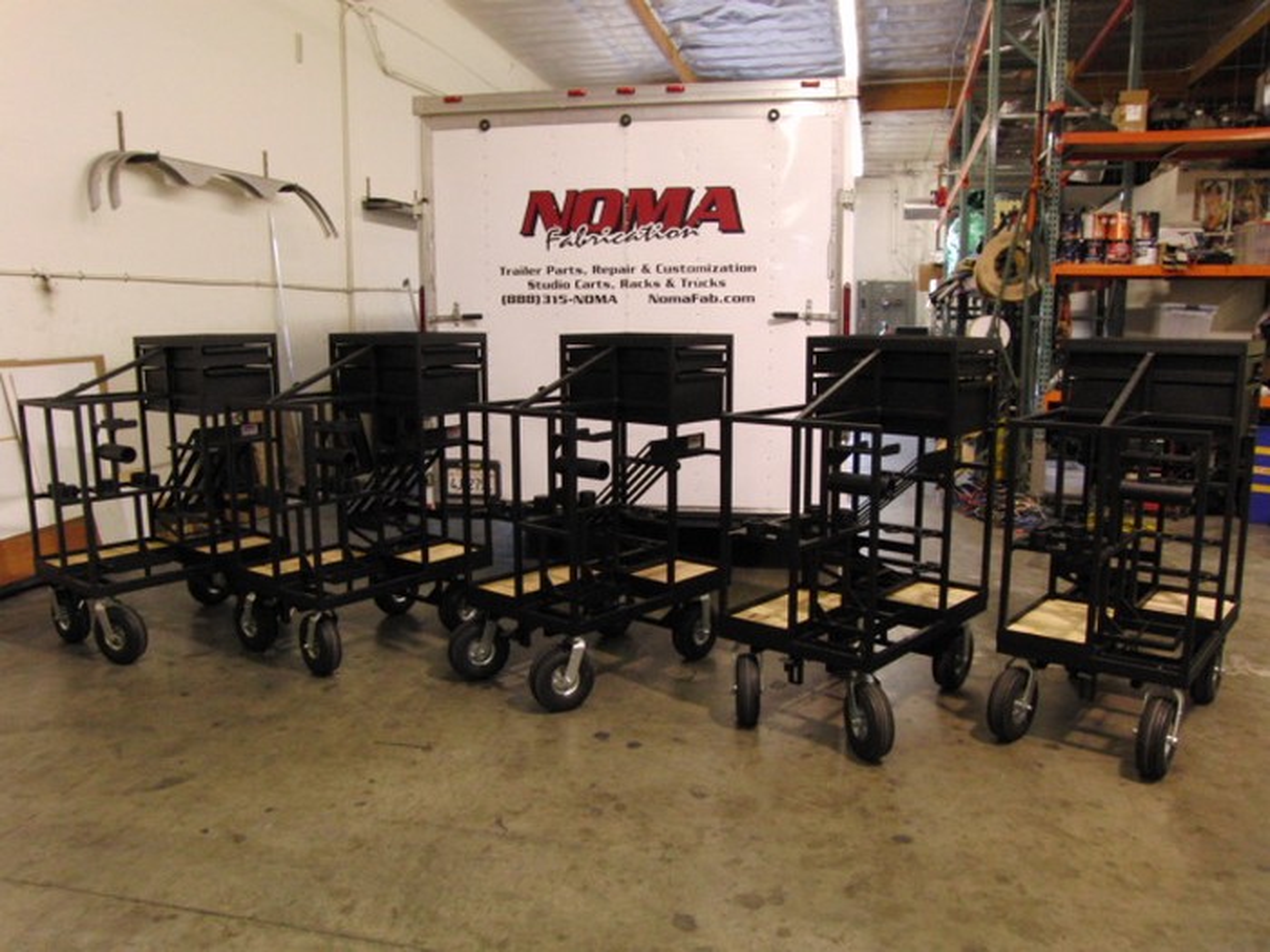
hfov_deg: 67.3
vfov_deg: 53.1
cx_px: 635
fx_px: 954
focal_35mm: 26
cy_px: 476
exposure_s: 1/40
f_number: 2.8
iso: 400
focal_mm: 4.6
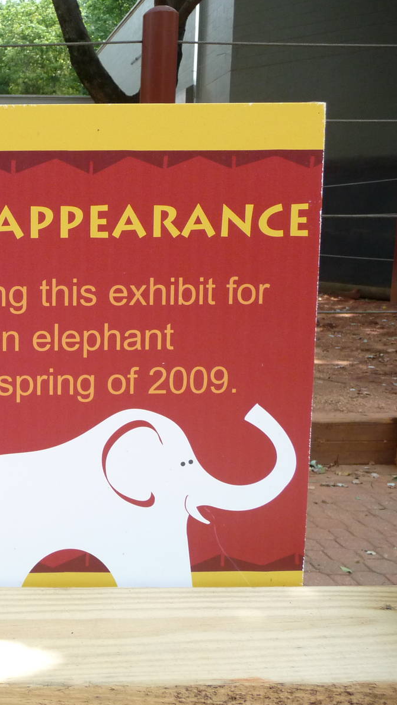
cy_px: 353
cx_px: -58
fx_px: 767
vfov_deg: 49.4
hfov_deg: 26.4
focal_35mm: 41
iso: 200
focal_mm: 4.7
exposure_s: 1/500
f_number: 3.3
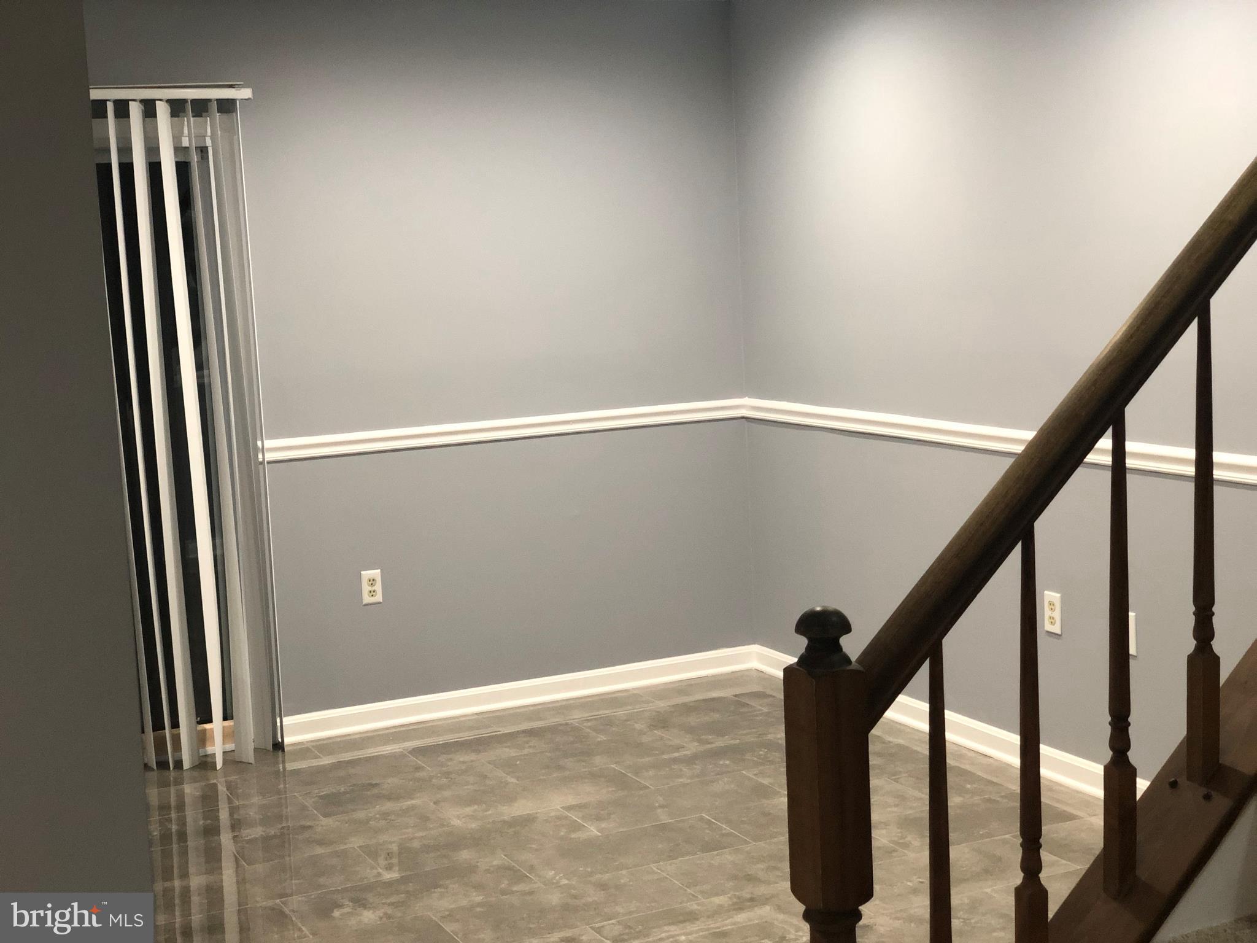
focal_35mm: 52
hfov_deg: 36.8
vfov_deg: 28.0
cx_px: 628
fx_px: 1888
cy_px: 472
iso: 100
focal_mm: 6
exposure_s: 1/30
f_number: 2.4
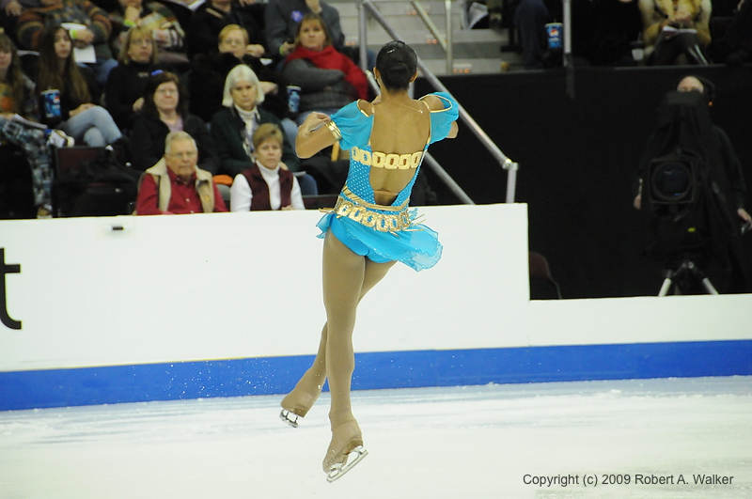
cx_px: 376
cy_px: 250
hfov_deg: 8.1
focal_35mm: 255
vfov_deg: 5.4
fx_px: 5319
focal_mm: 170
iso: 3200
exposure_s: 1/640
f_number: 5.6
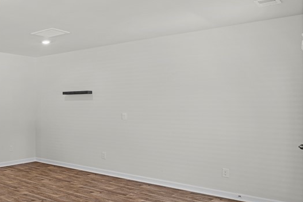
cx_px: 0
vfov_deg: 38.8
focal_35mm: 34
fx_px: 286
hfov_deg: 46.6
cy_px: 105
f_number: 7.1
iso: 100
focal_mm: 11
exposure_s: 1/4
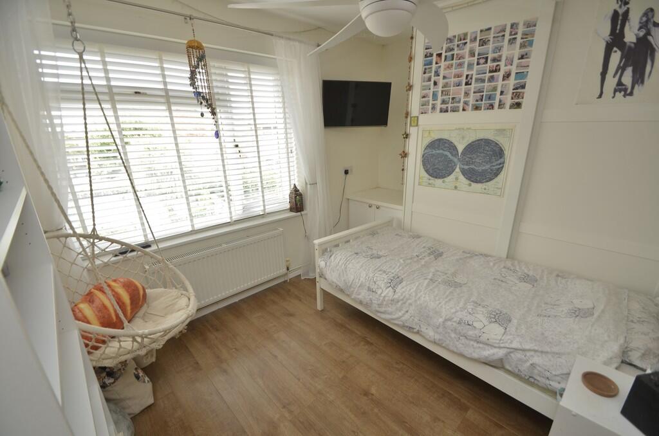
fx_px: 274
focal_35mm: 15
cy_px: 218
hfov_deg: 100.5
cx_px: 330
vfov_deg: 77.1
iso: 200
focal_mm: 10
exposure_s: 1/80
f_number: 4.5
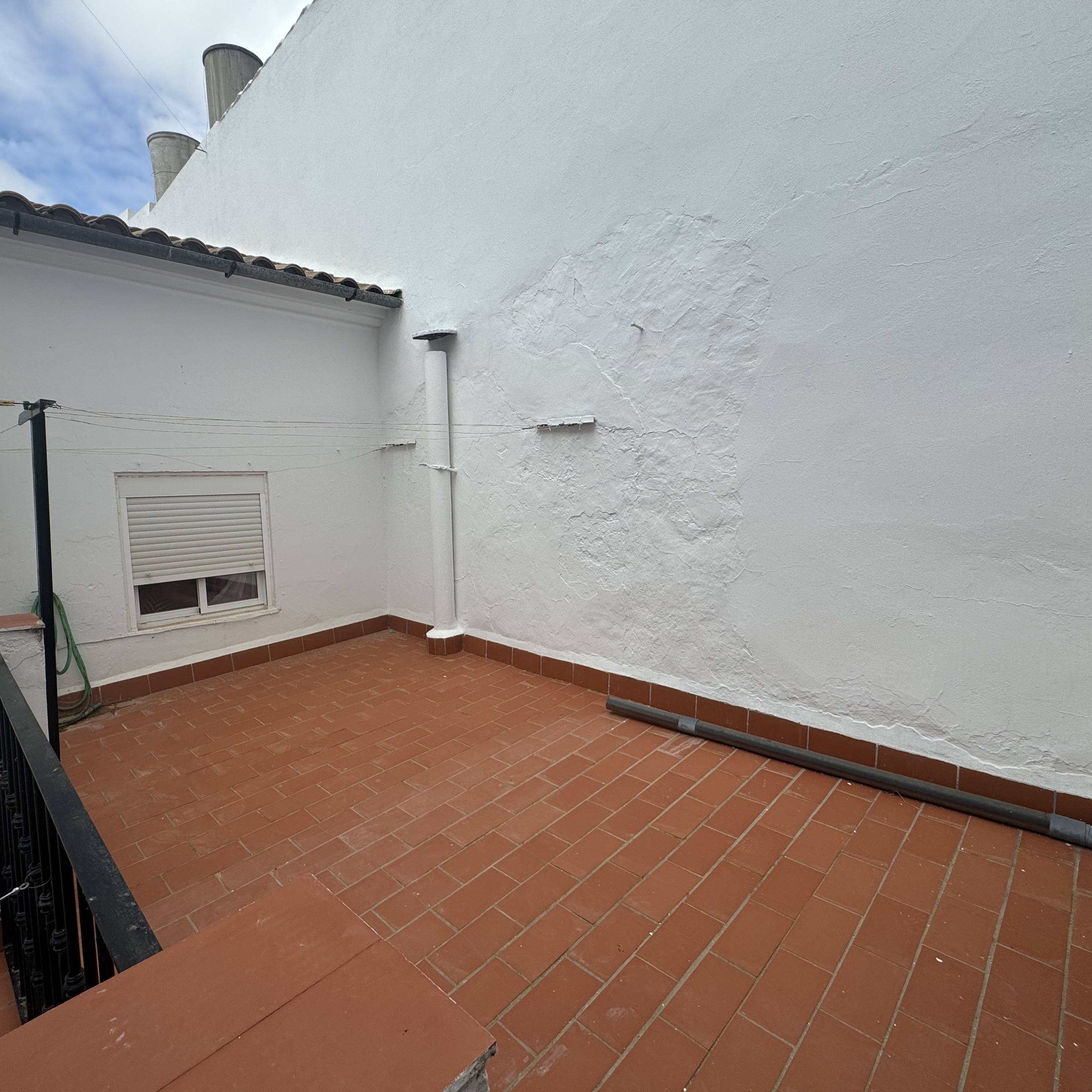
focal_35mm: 17
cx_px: 490
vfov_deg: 84.0
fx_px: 607
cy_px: 541
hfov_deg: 83.7
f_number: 2.2
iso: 40
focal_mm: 2.22
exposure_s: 1/1976
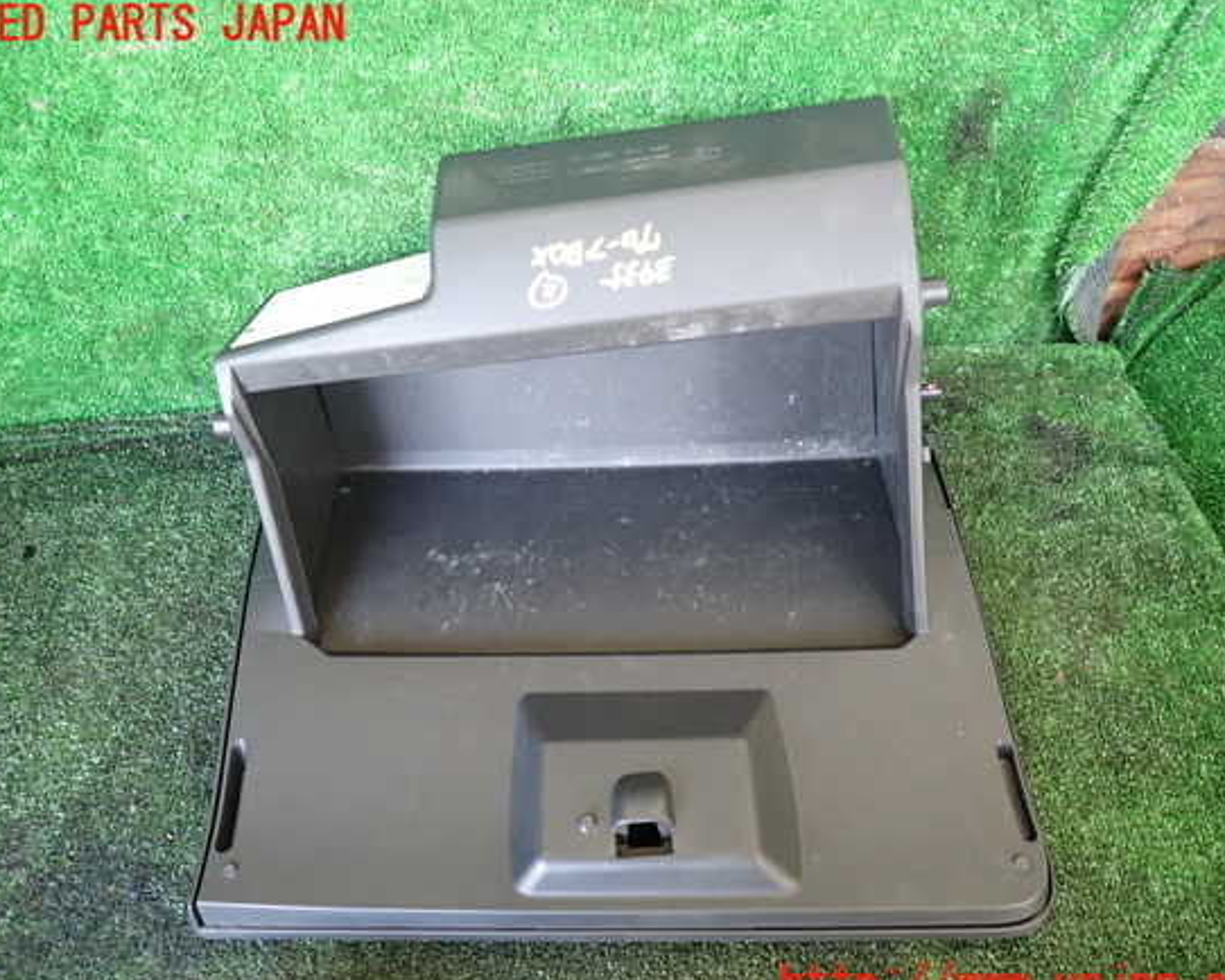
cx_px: 612
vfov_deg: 53.2
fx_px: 979
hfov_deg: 64.1
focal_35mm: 27
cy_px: 506
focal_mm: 4.5
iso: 250
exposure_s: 1/30
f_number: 2
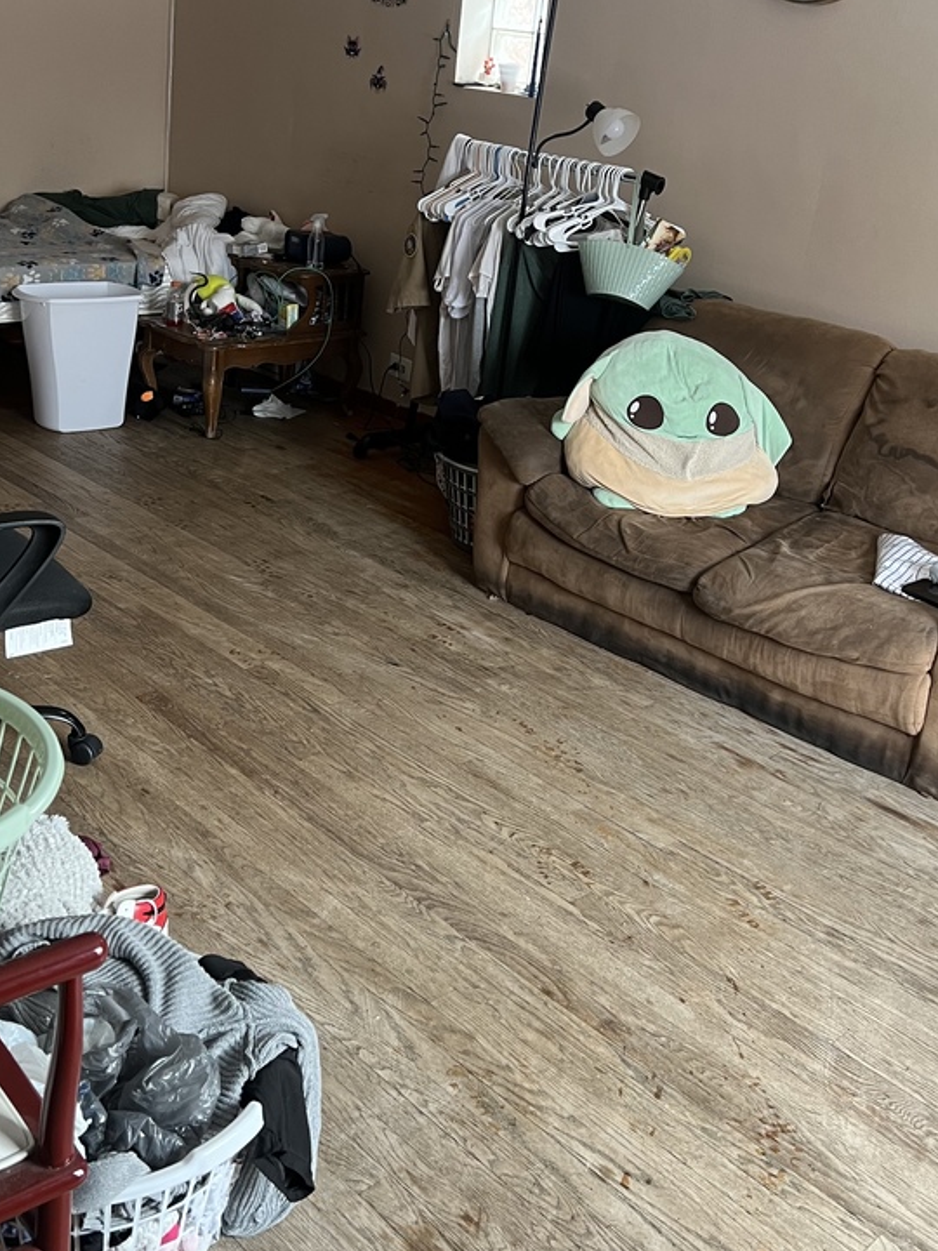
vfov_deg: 47.5
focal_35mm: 39
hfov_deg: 36.8
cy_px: 492
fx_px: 1409
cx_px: 426
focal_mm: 5.7
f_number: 1.5
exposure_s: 1/60
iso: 100
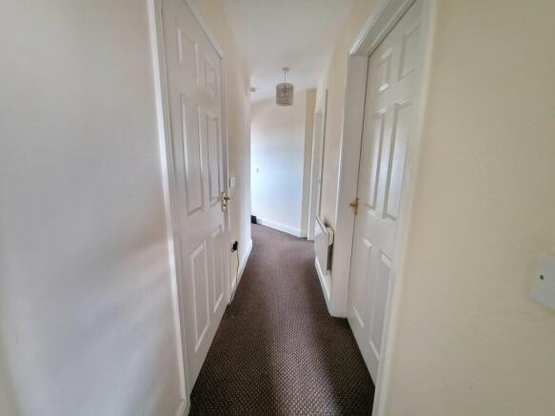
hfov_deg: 106.2
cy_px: 208
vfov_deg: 89.9
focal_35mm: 13
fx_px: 208
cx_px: 278
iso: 2500
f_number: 2.2
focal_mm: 2.2
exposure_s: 1/25
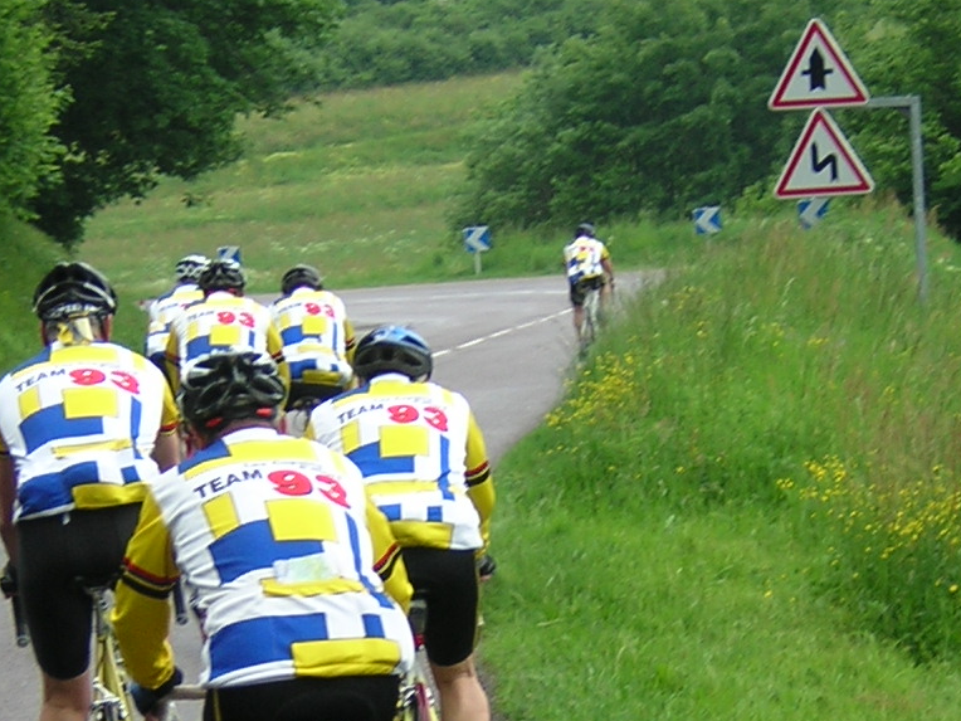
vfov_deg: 9.6
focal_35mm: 155
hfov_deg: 12.7
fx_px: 4303
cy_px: 567
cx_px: 492
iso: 100
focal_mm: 9.6
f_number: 3.8
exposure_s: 1/201
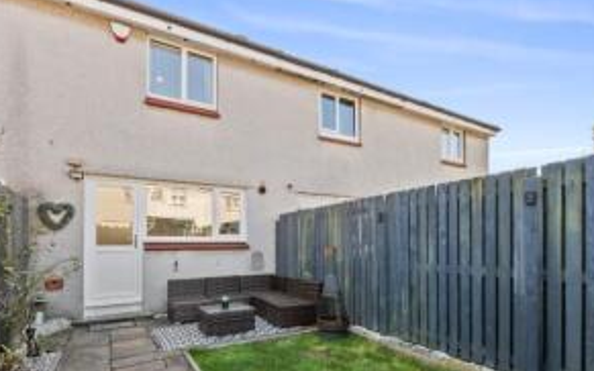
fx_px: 324
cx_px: 327
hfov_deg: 84.8
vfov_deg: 58.6
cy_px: 242
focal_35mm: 20
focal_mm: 12
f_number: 20
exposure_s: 1/15
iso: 640
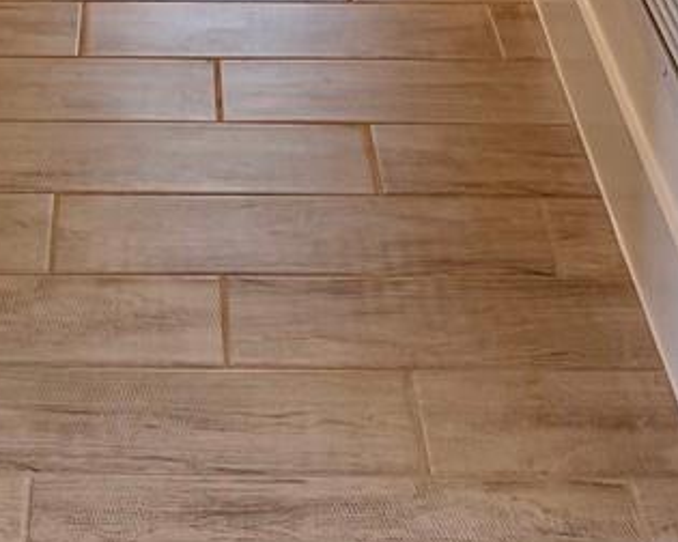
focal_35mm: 119
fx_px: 2388
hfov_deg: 16.1
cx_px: 172
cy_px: -684
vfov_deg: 11.2
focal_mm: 6.76
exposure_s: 1/234
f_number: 1.78
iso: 100
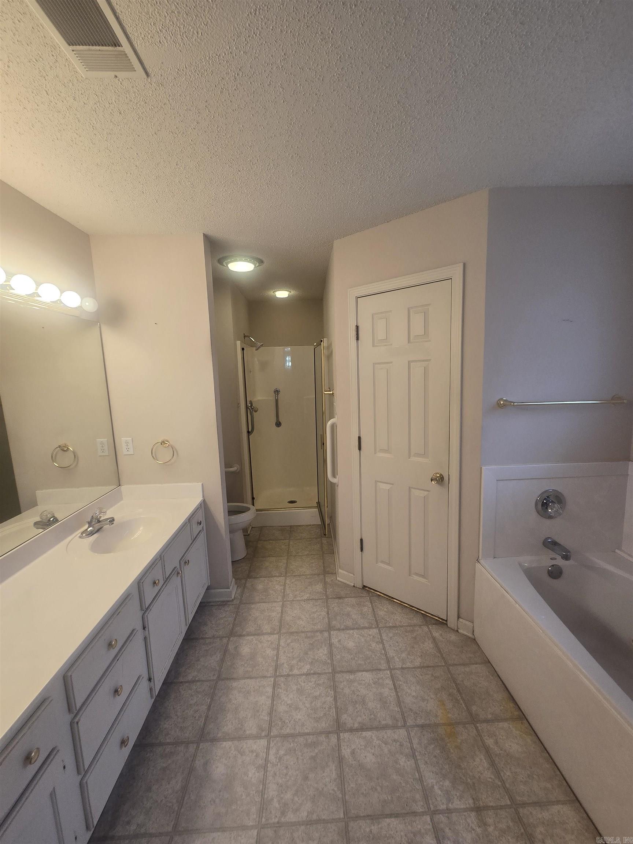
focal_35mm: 13
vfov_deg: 106.2
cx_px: 316
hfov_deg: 89.9
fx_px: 317
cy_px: 422
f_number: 2.2
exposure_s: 1/60
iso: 100
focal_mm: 2.2
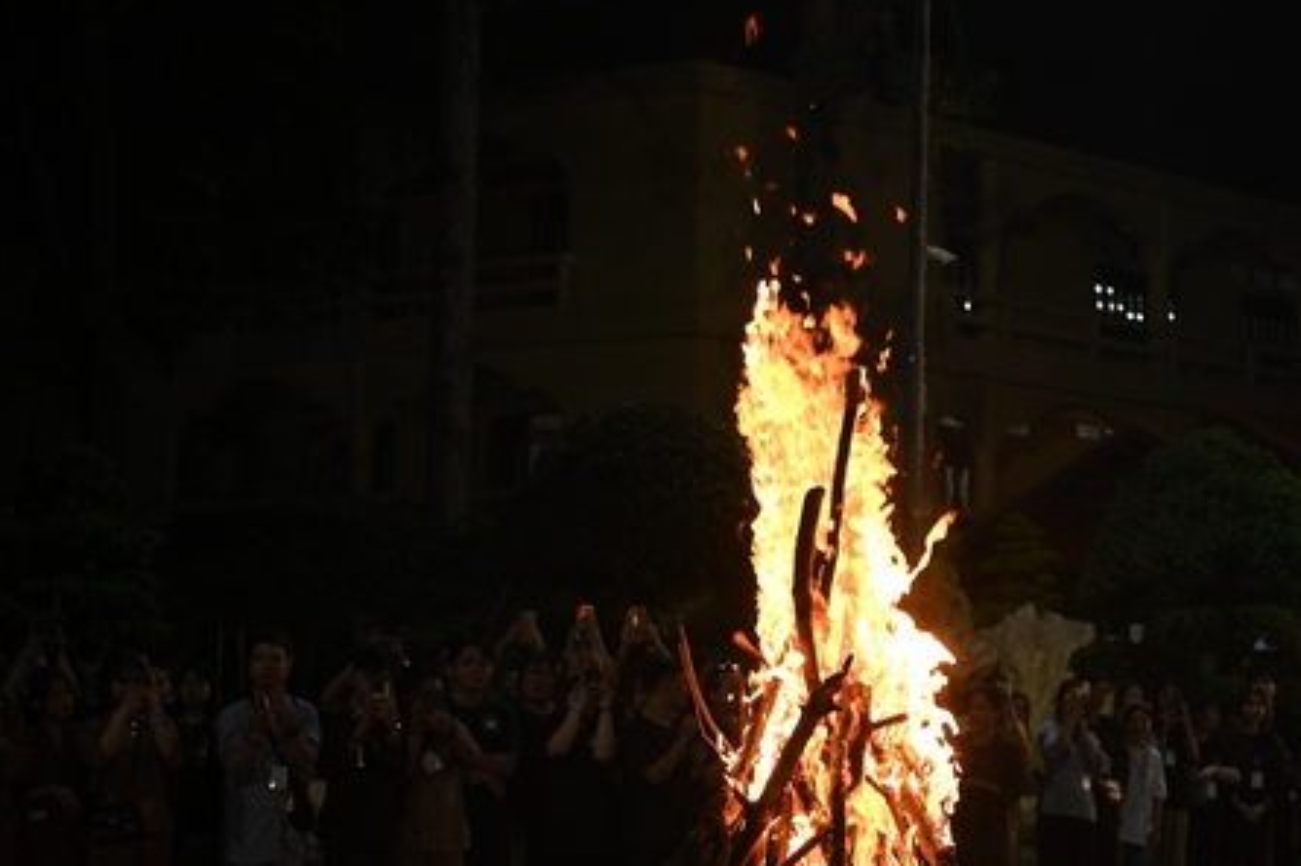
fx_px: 3431
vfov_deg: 14.4
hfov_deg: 21.4
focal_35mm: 95
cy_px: 550
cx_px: 895
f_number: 4
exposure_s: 1/320
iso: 2500
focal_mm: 65
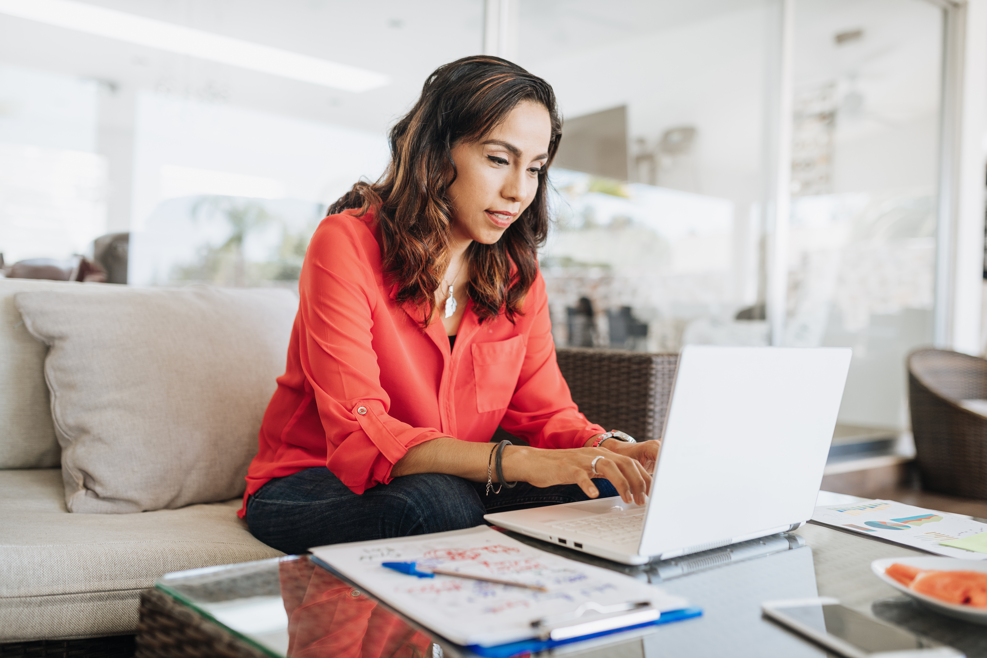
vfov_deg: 37.9
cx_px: 494
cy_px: 329
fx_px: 960
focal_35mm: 35
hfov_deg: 54.4
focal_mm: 35
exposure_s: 1/320
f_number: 2.5
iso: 250
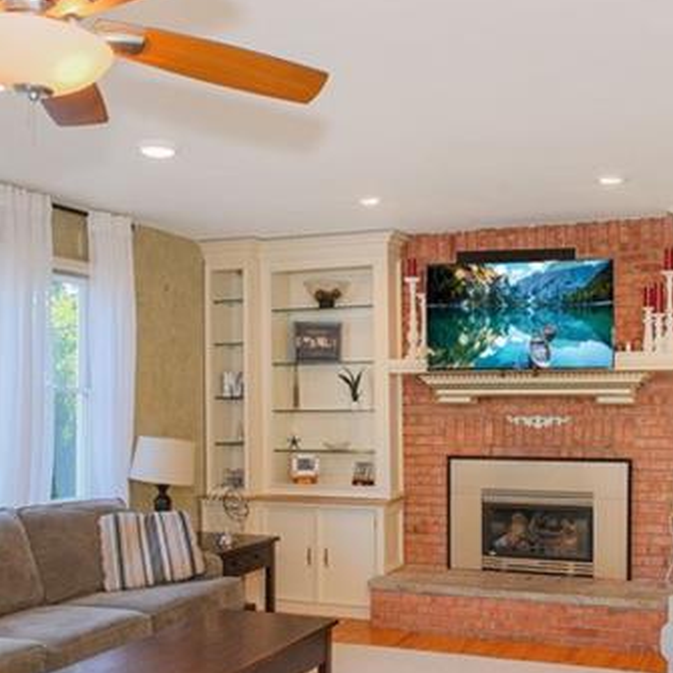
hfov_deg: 42.3
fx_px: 858
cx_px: 448
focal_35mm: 39
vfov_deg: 42.6
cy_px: 414
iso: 800
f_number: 8
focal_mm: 10
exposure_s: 1/60
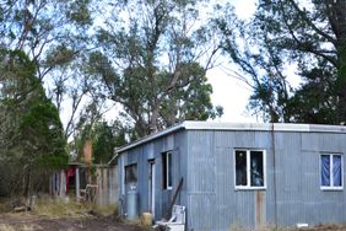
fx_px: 432
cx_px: 190
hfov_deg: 43.6
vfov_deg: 29.4
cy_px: 170
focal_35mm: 45
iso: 400
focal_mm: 18
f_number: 9
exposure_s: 1/100
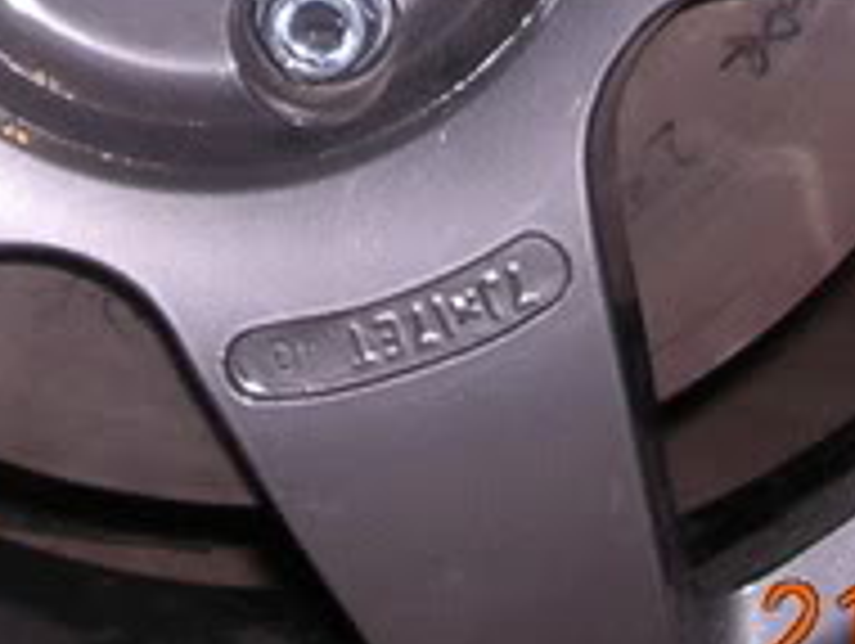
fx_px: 3957
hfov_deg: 12.3
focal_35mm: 160
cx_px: 176
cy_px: -441
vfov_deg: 9.0
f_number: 2.8
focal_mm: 5.8
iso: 100
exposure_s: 1/60.1
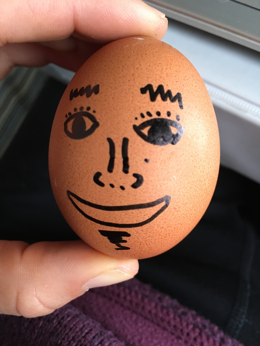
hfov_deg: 48.2
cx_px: 130
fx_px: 290
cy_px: 173
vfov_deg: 61.7
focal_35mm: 29
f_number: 2.2
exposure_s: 1/30
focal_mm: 4.15
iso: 125
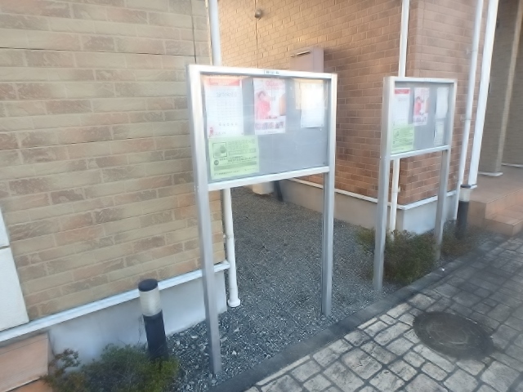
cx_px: 262
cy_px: 196
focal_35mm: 21
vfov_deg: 63.4
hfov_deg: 79.0
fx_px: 317
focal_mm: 3.7
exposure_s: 1/80
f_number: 3.5
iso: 125
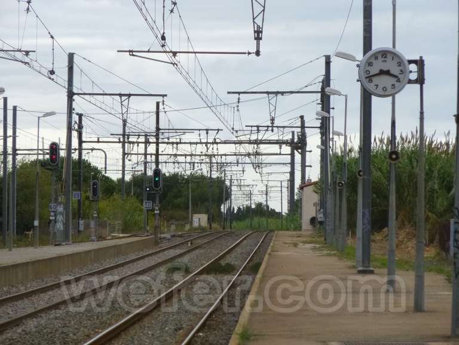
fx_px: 2572
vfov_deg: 7.7
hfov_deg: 10.2
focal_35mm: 194
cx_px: 230
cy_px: 172
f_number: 5.8
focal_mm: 34.6
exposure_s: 1/100
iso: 250
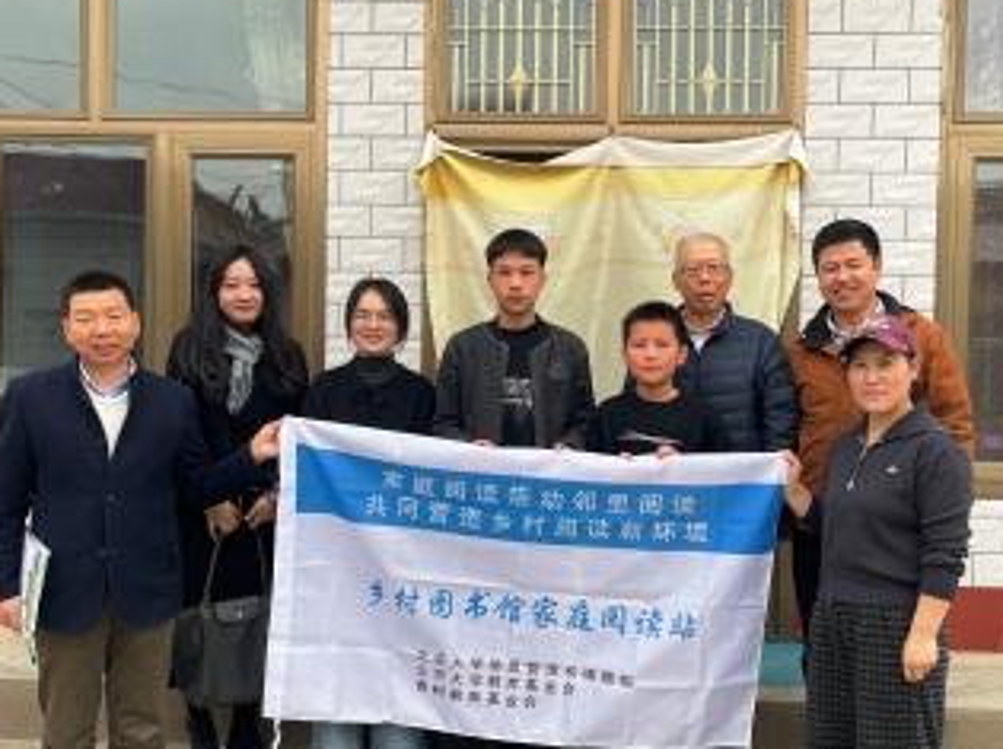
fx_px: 1070
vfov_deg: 38.4
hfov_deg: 50.2
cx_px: 509
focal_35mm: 37
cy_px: 437
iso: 40
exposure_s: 1/299
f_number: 1.6
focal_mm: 4.2
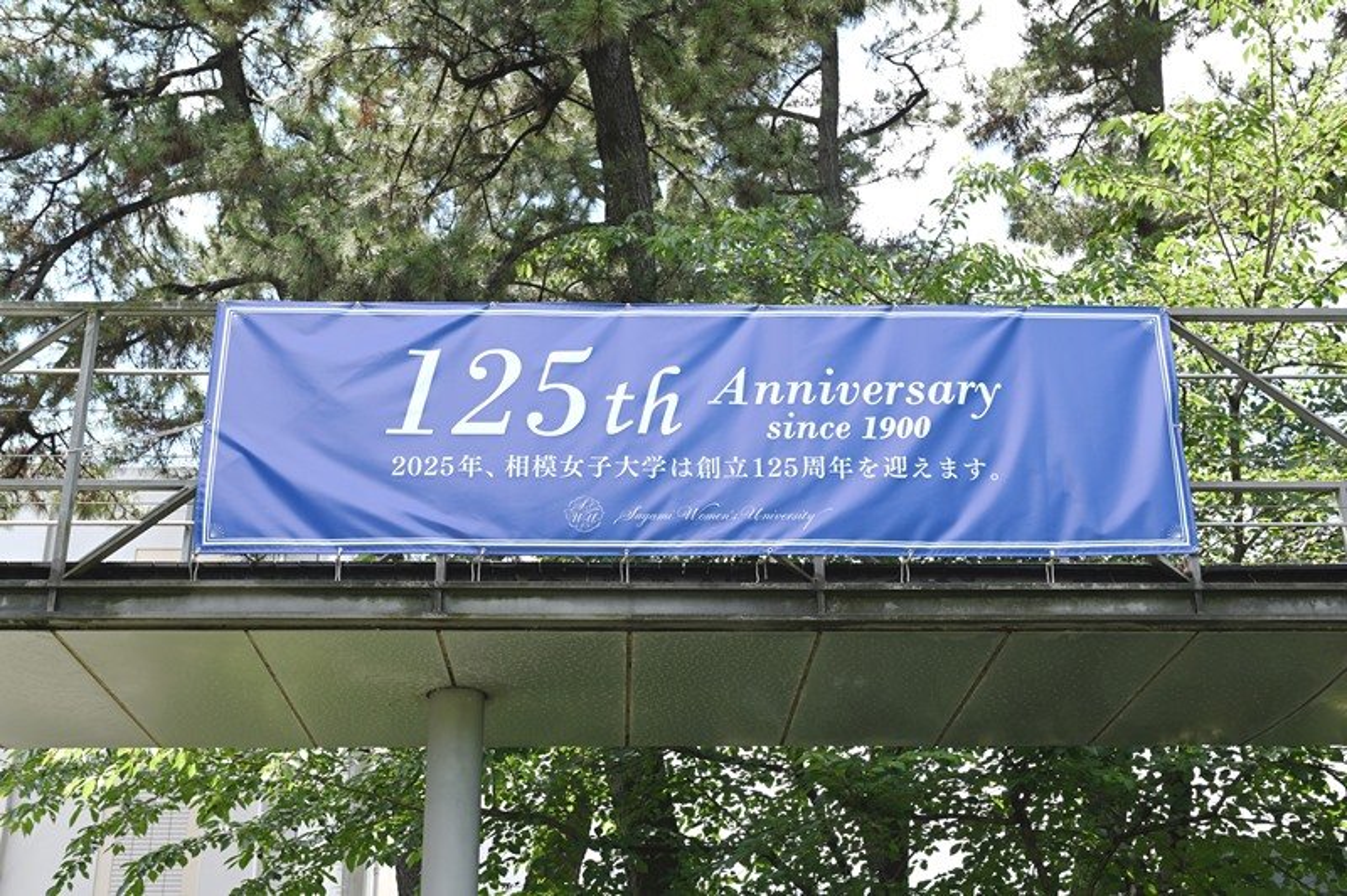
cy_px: 448
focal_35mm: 48
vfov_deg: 28.0
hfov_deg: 41.1
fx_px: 1794
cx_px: 674
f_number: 7.1
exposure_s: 1/200
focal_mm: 48
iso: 200
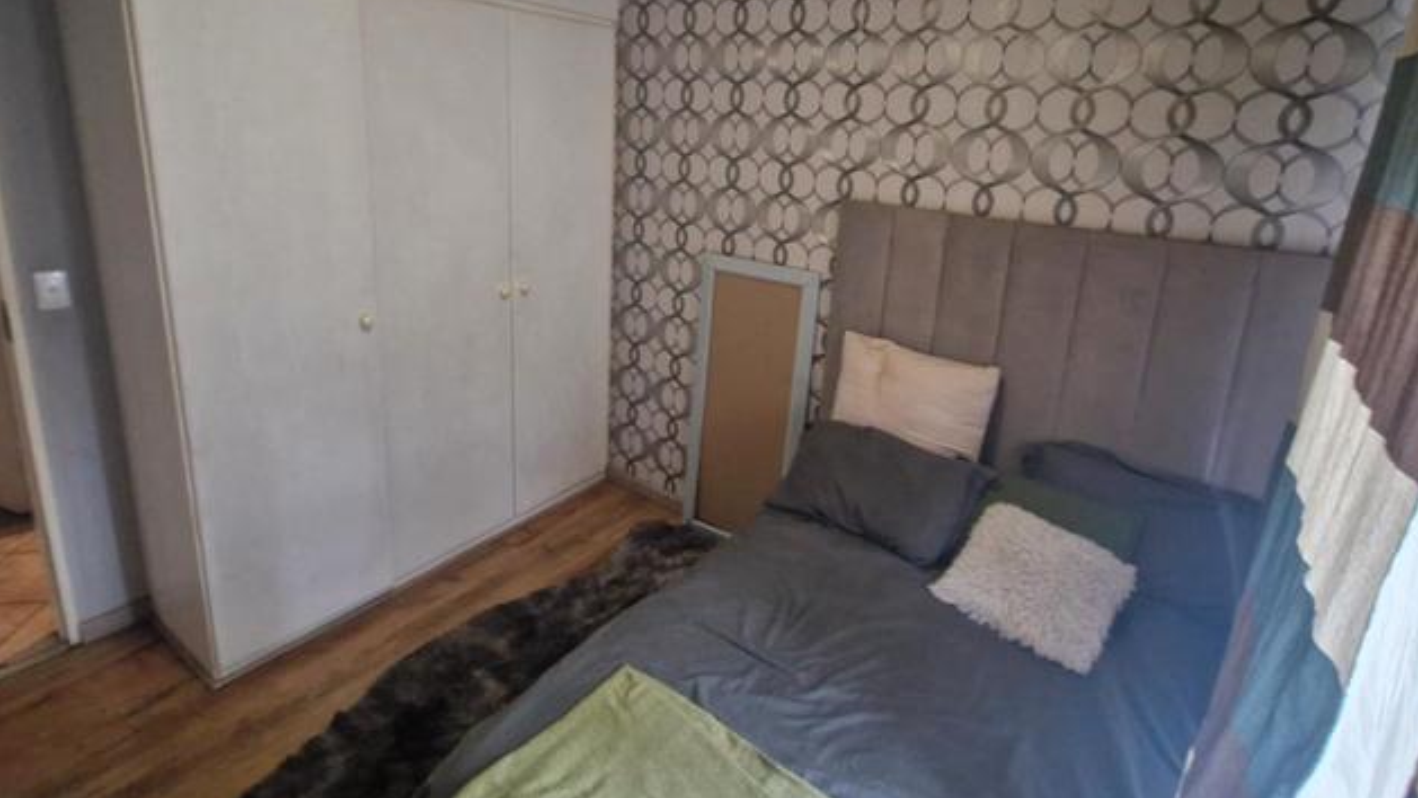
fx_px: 677
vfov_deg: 60.1
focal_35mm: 18
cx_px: 719
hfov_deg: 92.6
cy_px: 291
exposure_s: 1/33
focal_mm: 1.74
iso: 500
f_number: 2.2
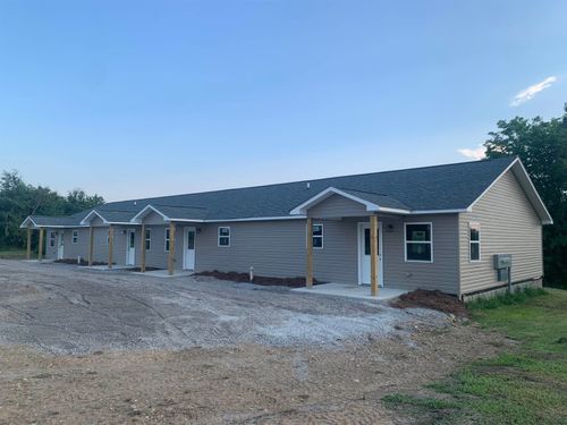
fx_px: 426
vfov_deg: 53.1
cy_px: 212
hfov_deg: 67.3
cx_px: 284
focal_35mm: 26
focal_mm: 4.25
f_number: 1.8
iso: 25
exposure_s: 1/583
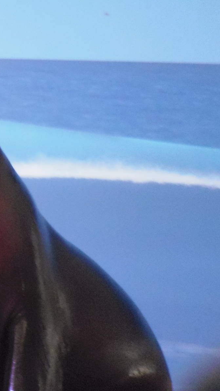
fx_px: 13051
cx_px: -31
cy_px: 195
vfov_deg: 1.7
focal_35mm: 1258
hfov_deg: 1.0
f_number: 5.7
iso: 800
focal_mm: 154.8
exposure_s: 1/50
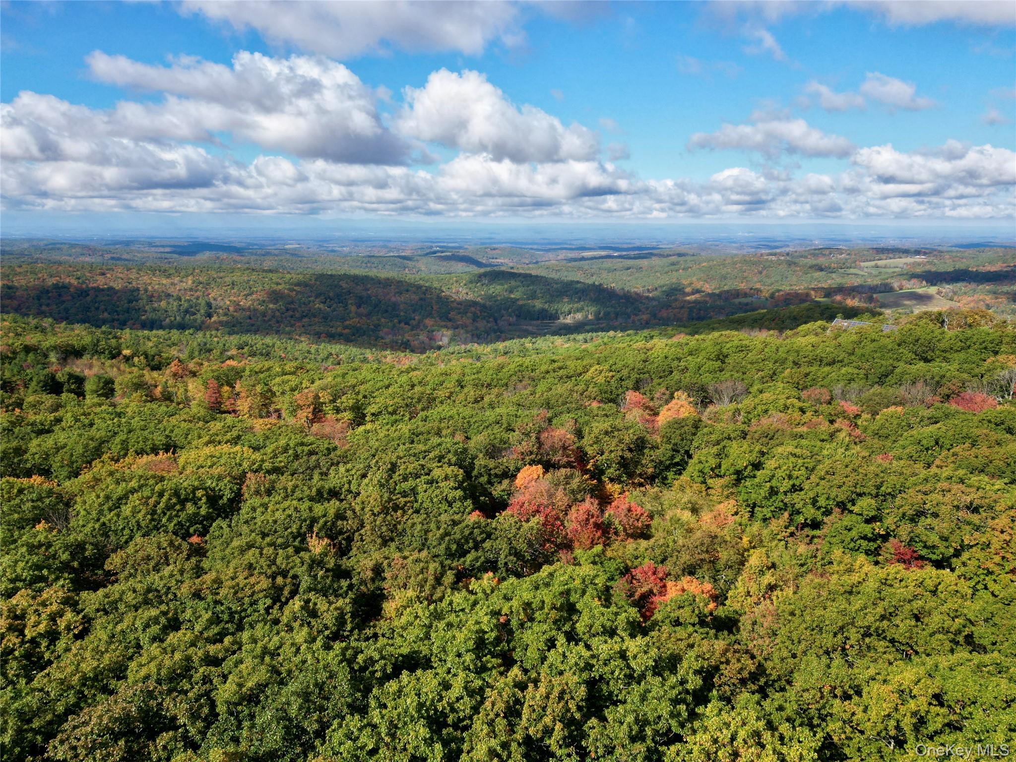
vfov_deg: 56.8
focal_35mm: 24
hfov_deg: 71.6
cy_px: 381
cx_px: 508
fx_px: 704
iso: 120
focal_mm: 6.72
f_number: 1.7
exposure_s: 1/2500
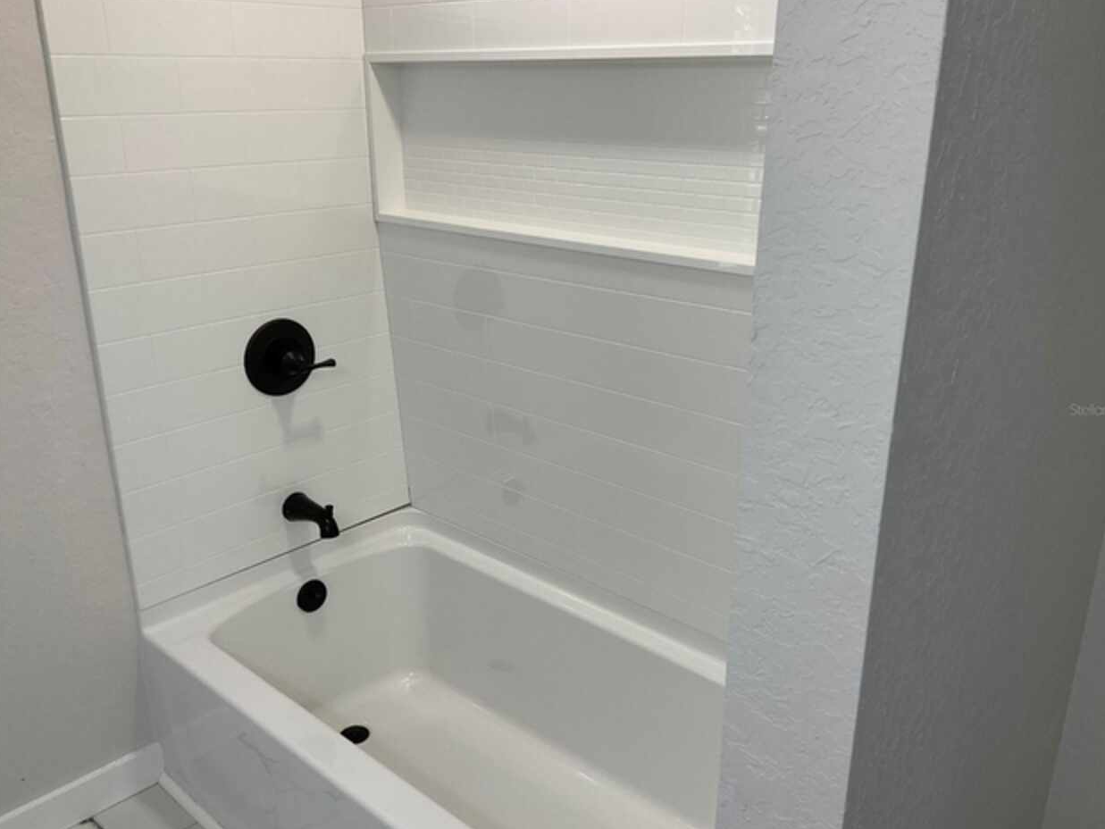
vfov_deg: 46.8
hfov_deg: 60.0
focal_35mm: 30
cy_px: 409
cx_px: 565
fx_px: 958
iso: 40
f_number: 1.8
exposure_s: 1/120
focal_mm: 3
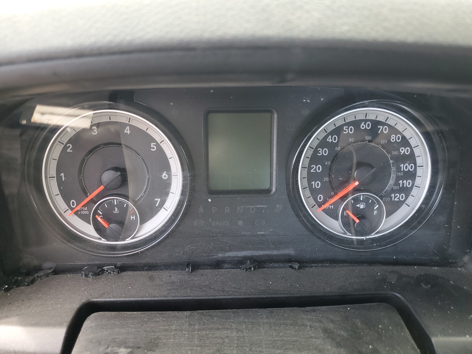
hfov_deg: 67.3
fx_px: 355
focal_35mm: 26
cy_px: 177
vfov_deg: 53.1
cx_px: 236
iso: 81
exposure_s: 1/120
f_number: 1.5
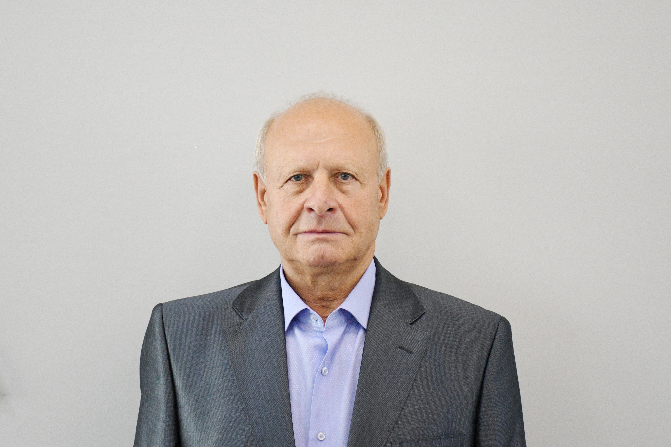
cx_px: 336
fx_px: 1249
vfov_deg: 20.3
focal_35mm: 67
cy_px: 224
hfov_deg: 30.1
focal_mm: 45
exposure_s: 1/500
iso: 6400
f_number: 4.5
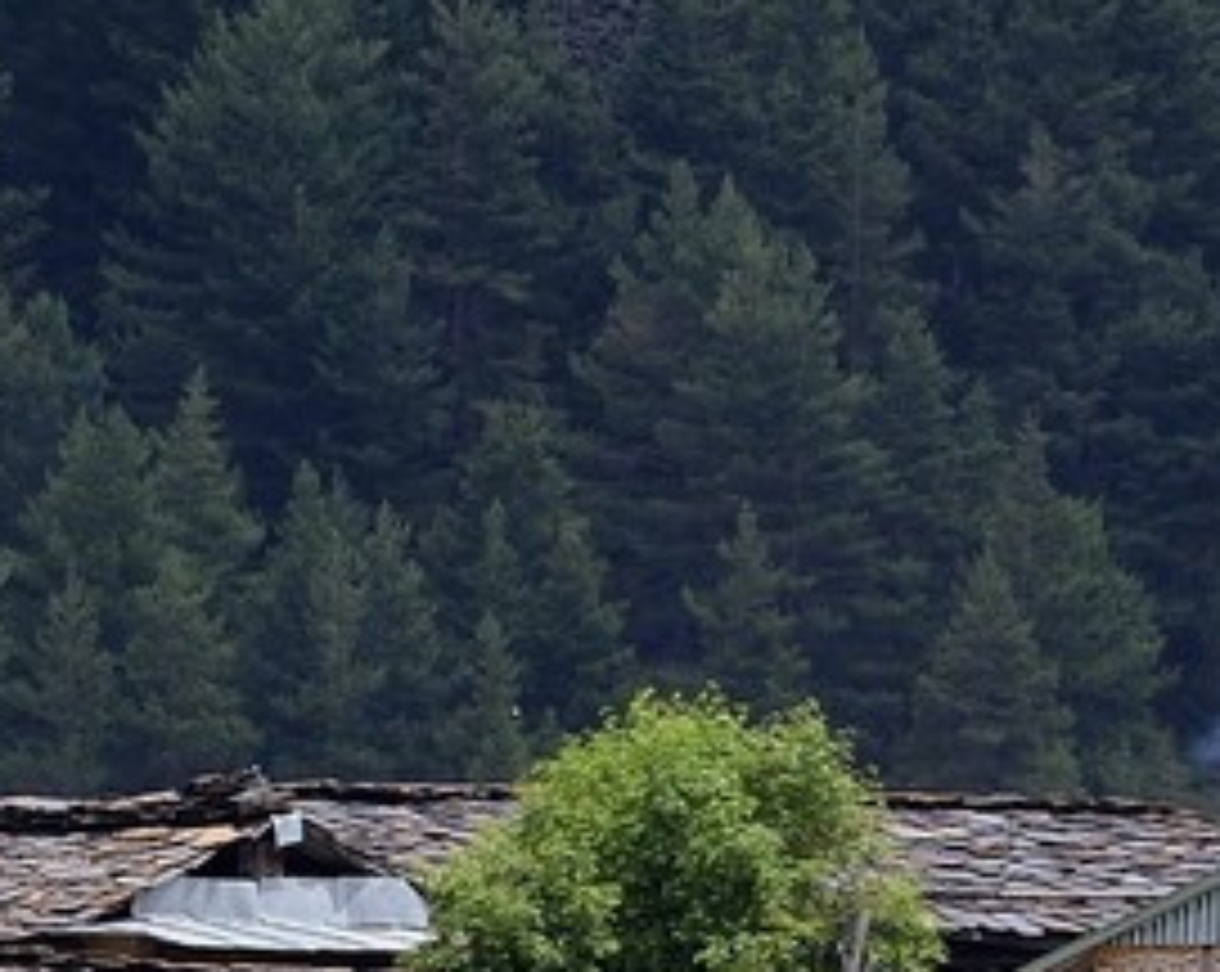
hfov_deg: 1.7
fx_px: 39985
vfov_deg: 1.4
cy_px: 1665
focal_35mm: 1109
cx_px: -2287
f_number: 9
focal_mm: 200
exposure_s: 1/250
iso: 200
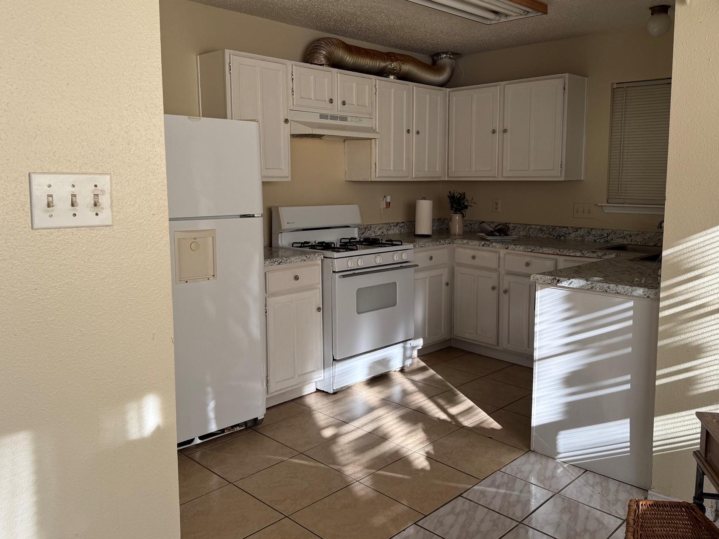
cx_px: 387
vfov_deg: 48.1
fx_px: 602
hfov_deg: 61.6
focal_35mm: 29
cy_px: 238
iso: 80
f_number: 1.78
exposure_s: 1/443
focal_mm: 6.76
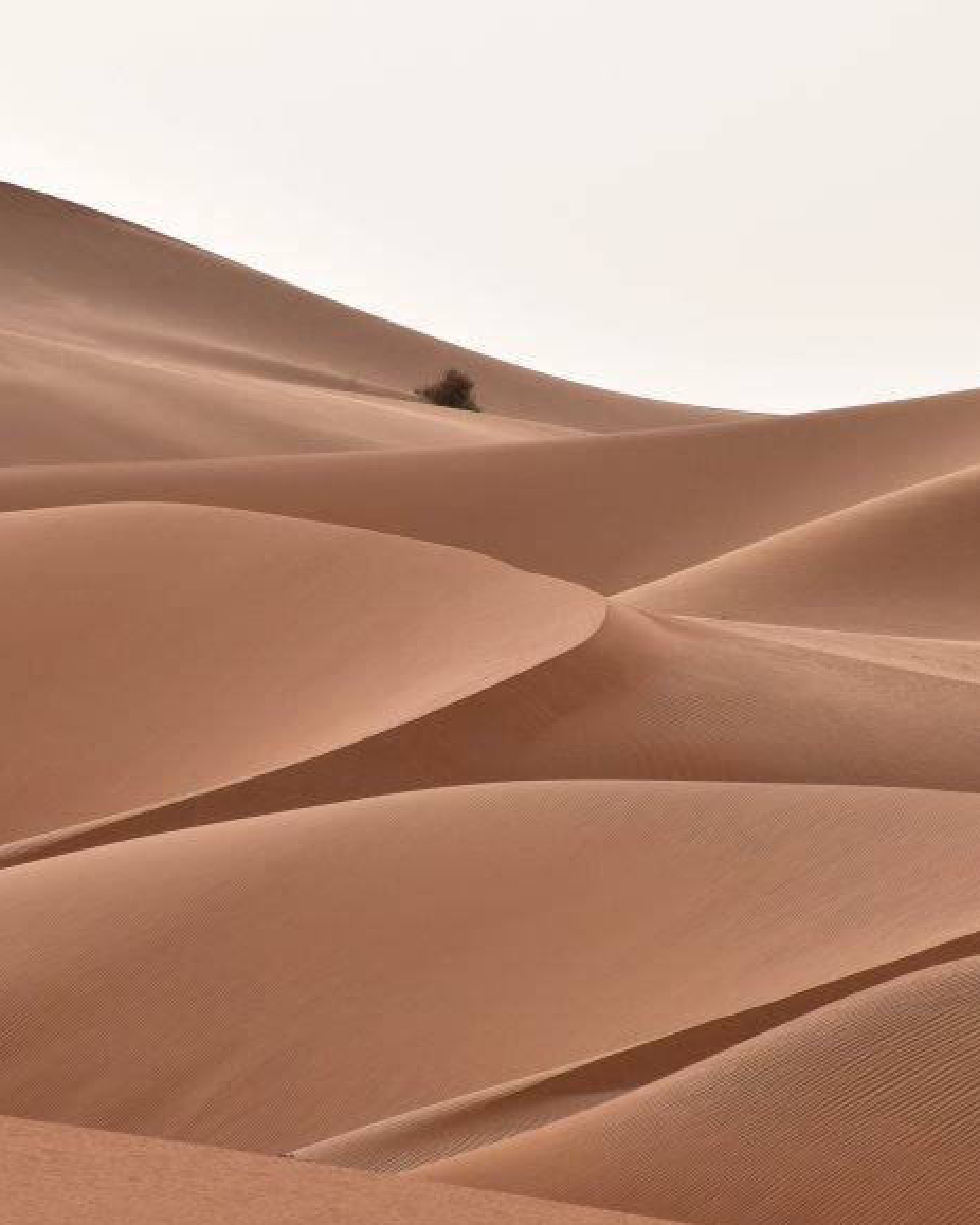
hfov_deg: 4.0
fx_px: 14071
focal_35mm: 388
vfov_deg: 5.0
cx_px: 557
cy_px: 599
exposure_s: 1/500
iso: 250
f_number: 11
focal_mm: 140
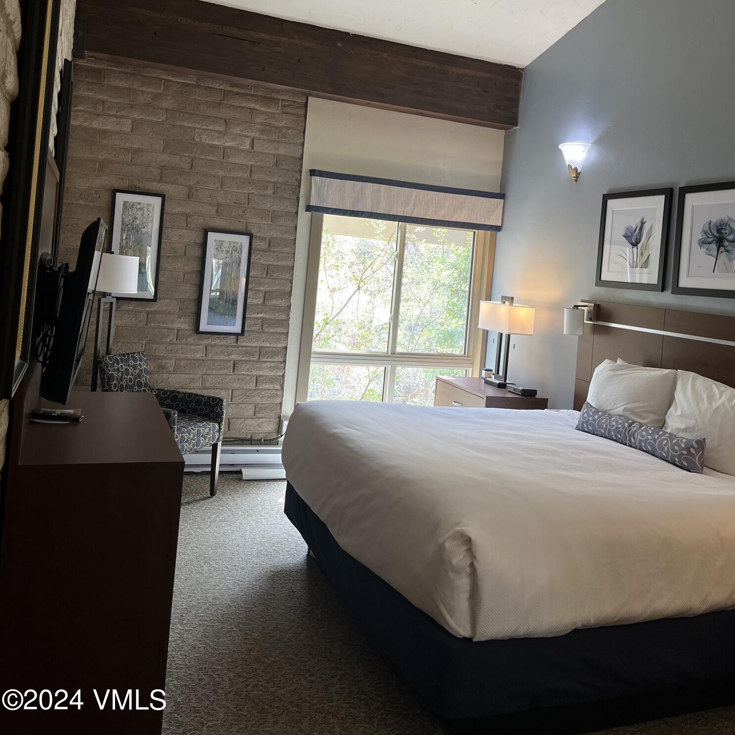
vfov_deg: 51.6
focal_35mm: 31
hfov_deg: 52.5
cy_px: 250
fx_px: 745
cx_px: 371
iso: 80
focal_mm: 5.1
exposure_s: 1/120
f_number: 1.6
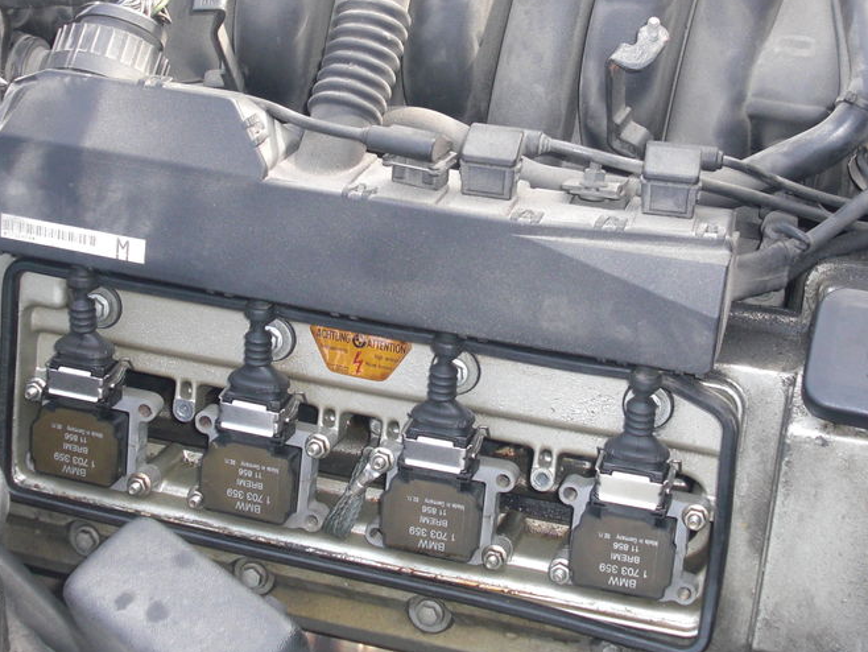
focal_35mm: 70
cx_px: 456
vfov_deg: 20.9
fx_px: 1756
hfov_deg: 27.8
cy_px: 174
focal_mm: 6.3
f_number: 2.8
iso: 100
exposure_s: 1/100
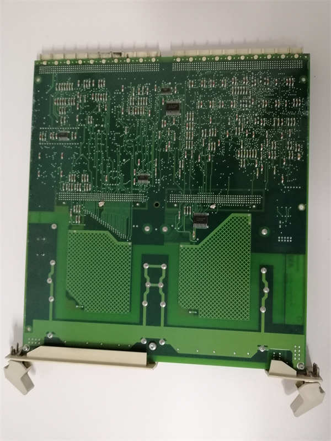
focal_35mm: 26
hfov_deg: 53.1
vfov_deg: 67.3
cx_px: 166
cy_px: 220
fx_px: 331
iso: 400
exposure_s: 1/33.3
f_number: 2.2
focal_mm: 3.81
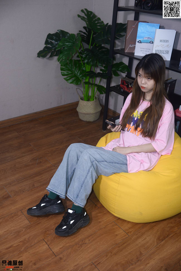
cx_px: 90
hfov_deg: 37.9
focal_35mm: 35
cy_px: 136
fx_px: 264
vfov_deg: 54.4
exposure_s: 1/100
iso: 400
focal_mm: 35
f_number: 5
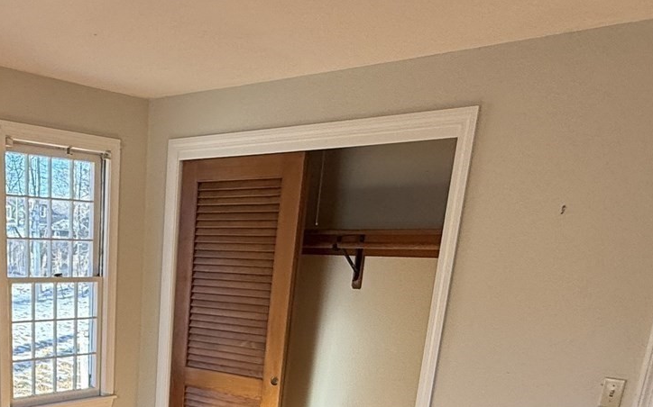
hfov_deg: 44.0
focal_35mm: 42
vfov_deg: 27.0
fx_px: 747
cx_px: 97
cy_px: 489
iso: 64
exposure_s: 1/198
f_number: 2.2
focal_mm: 2.22
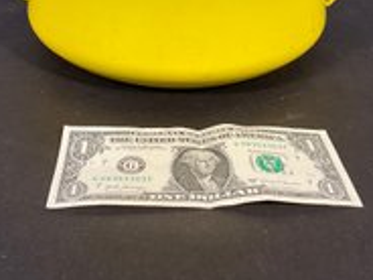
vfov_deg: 26.6
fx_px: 582
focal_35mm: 54
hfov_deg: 35.5
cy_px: 62
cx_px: 177
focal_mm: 3
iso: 50
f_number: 1.8
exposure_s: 1/60
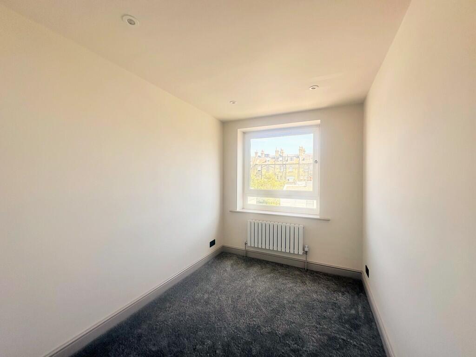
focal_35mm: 14
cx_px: 238
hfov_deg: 102.1
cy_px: 178
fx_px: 193
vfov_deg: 85.7
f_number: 2.2
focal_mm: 2.22
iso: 40
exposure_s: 1/219
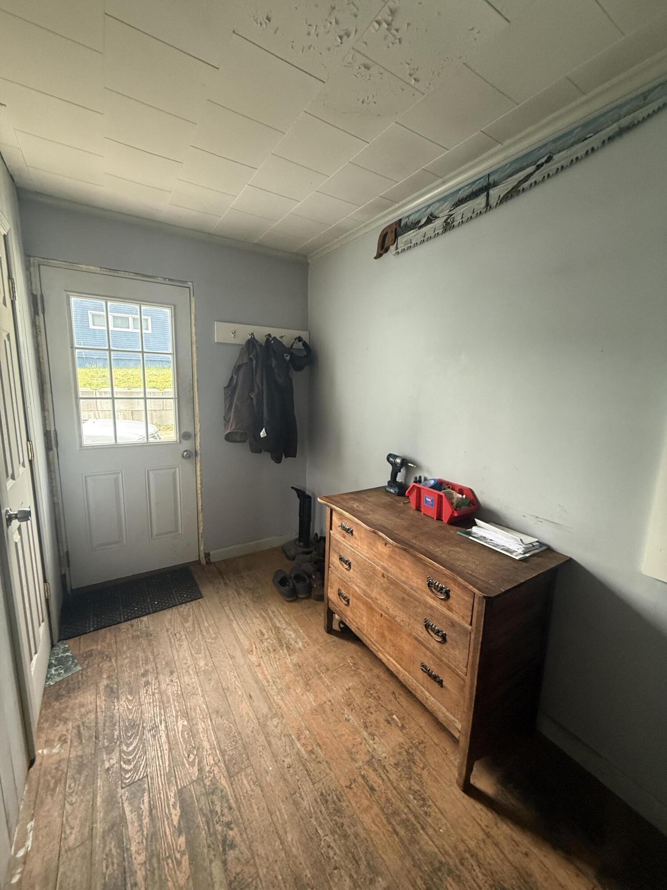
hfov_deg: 85.7
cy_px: 445
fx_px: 360
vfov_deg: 102.1
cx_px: 334
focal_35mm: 14
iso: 320
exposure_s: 1/64
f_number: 2.2
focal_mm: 2.22
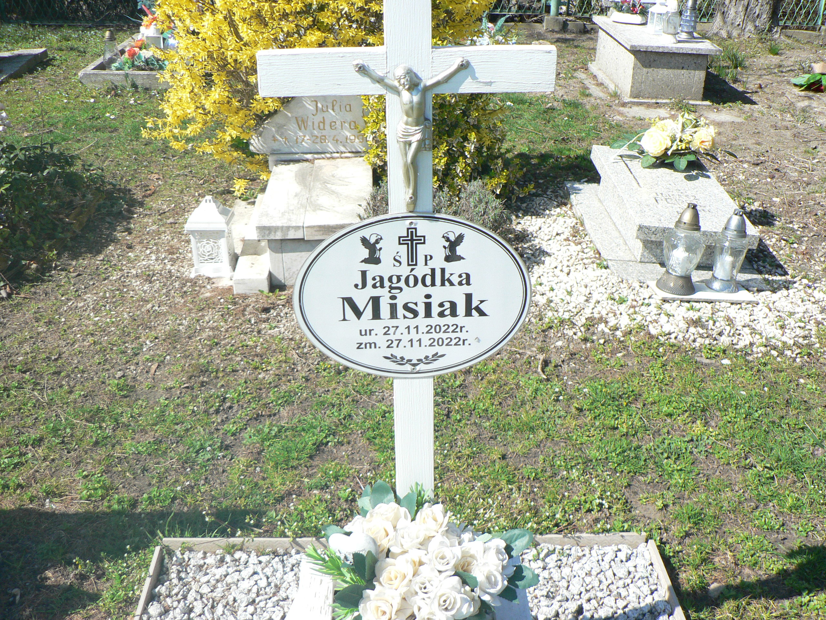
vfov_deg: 39.7
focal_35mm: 36
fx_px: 859
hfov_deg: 51.4
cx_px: 413
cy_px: 310
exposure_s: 1/1000
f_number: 2.8
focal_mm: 6
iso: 100
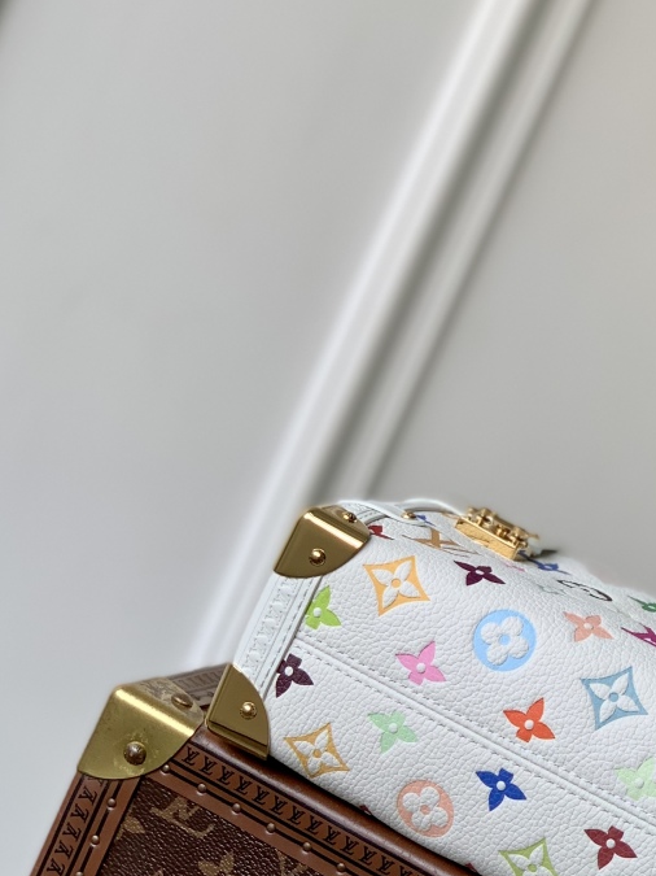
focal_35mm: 111
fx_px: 2806
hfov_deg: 13.2
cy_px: 576
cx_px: 638
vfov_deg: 17.7
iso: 20
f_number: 2.4
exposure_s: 1/122
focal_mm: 6
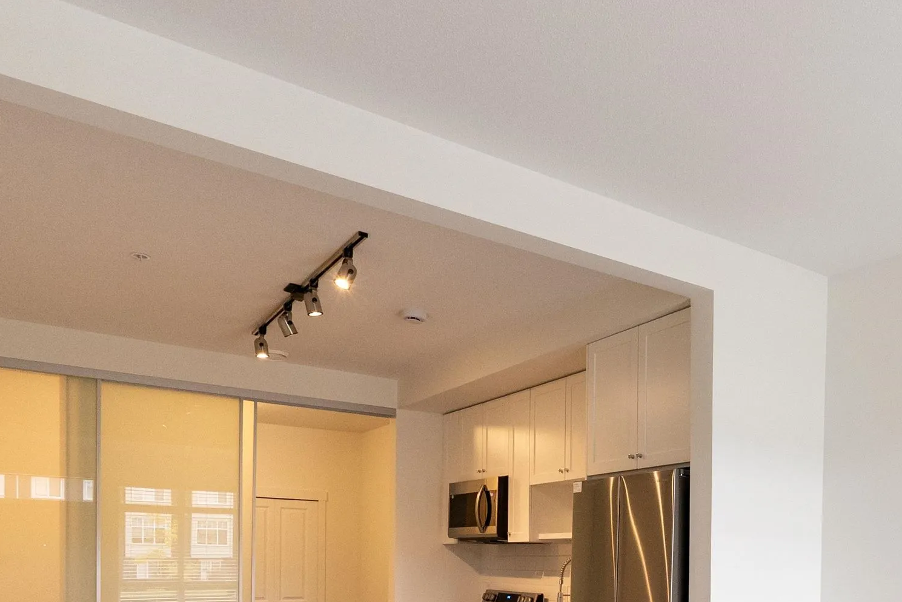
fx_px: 827
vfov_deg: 36.8
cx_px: 715
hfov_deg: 53.6
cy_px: 571
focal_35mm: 33
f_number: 10
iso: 4000
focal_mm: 16
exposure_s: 1/40
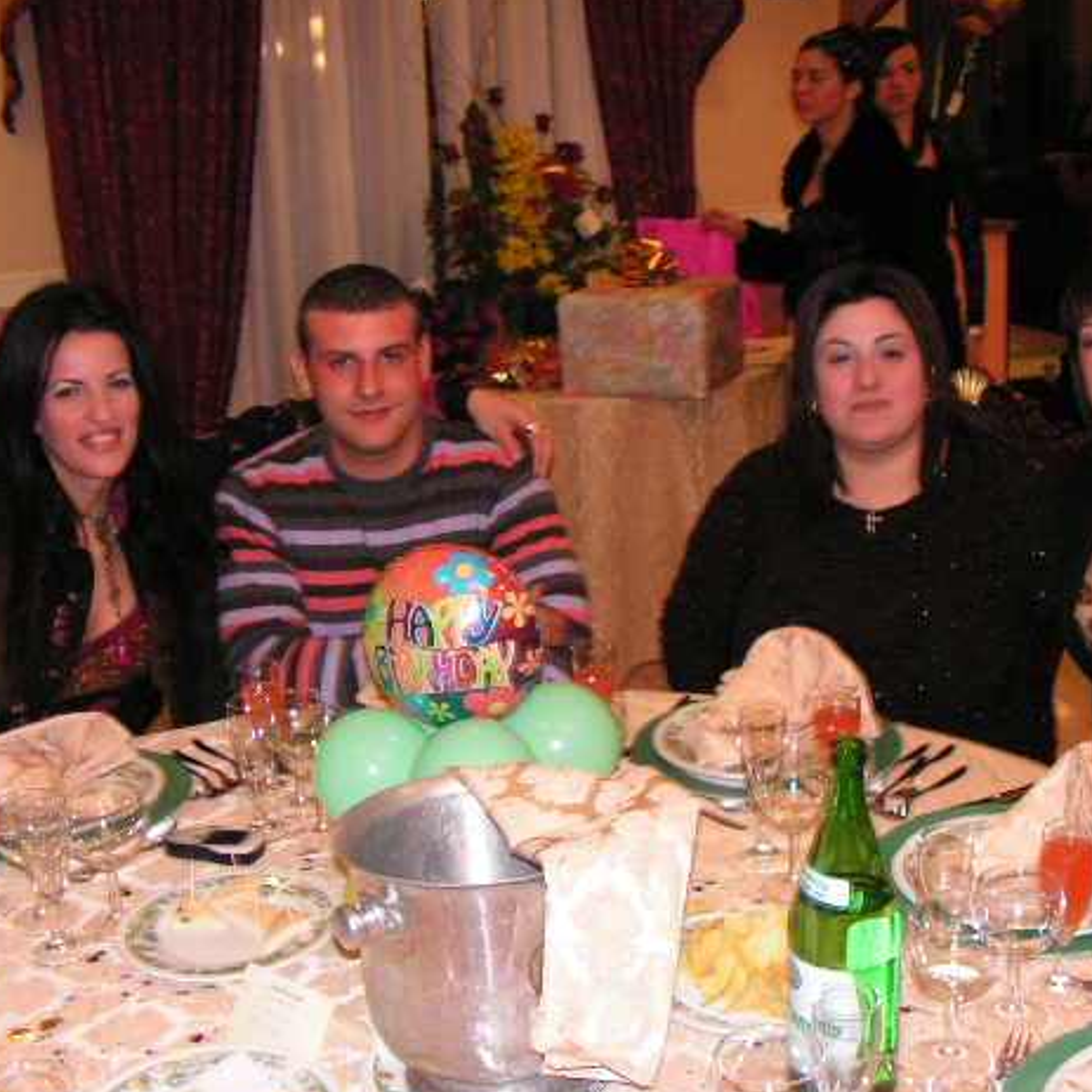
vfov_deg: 38.3
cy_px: 552
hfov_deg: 38.2
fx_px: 1570
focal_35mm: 44
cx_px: 649
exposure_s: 1/40
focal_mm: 6
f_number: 3.2
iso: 200
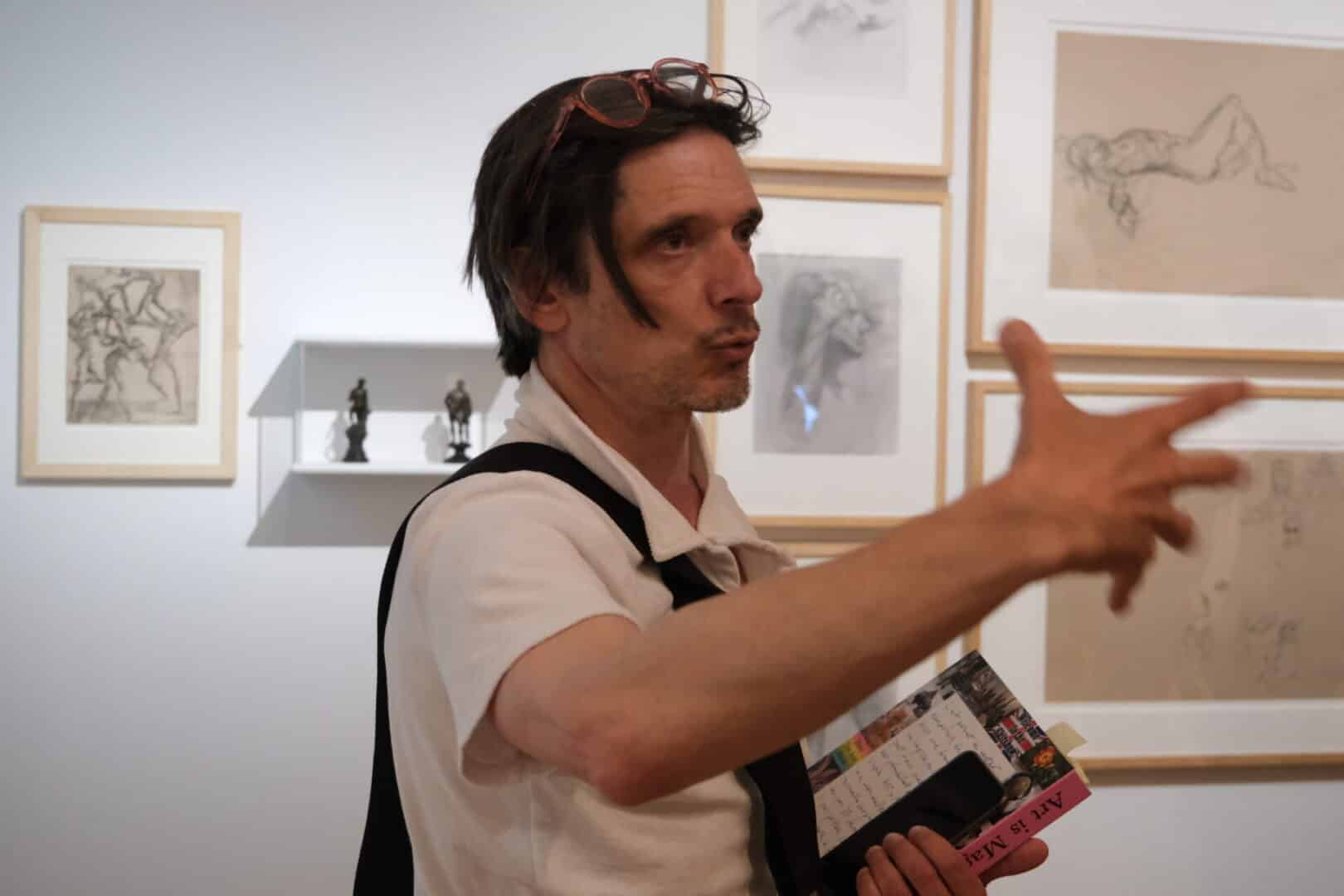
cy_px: 448
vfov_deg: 27.5
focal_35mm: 49
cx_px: 672
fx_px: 1829
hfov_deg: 40.3
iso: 5000
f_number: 4
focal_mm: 32.5
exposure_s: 1/50
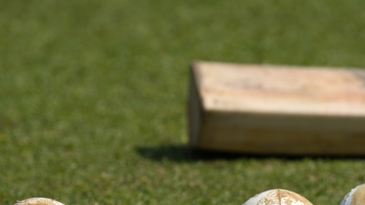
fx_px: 20672
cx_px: 590
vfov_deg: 0.6
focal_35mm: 2136
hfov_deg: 1.0
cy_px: 251
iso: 200
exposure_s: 1/1600
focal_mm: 600
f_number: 6.3
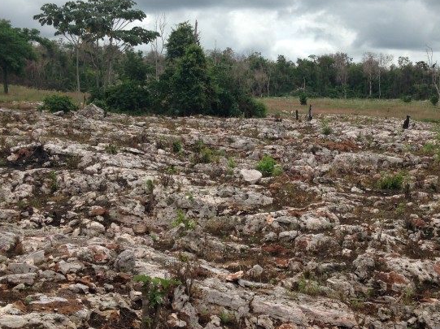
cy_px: 163
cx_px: 258
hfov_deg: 39.6
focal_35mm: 48
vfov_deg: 30.2
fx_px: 610
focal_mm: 4.12
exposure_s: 1/1290
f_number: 2.4
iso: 50
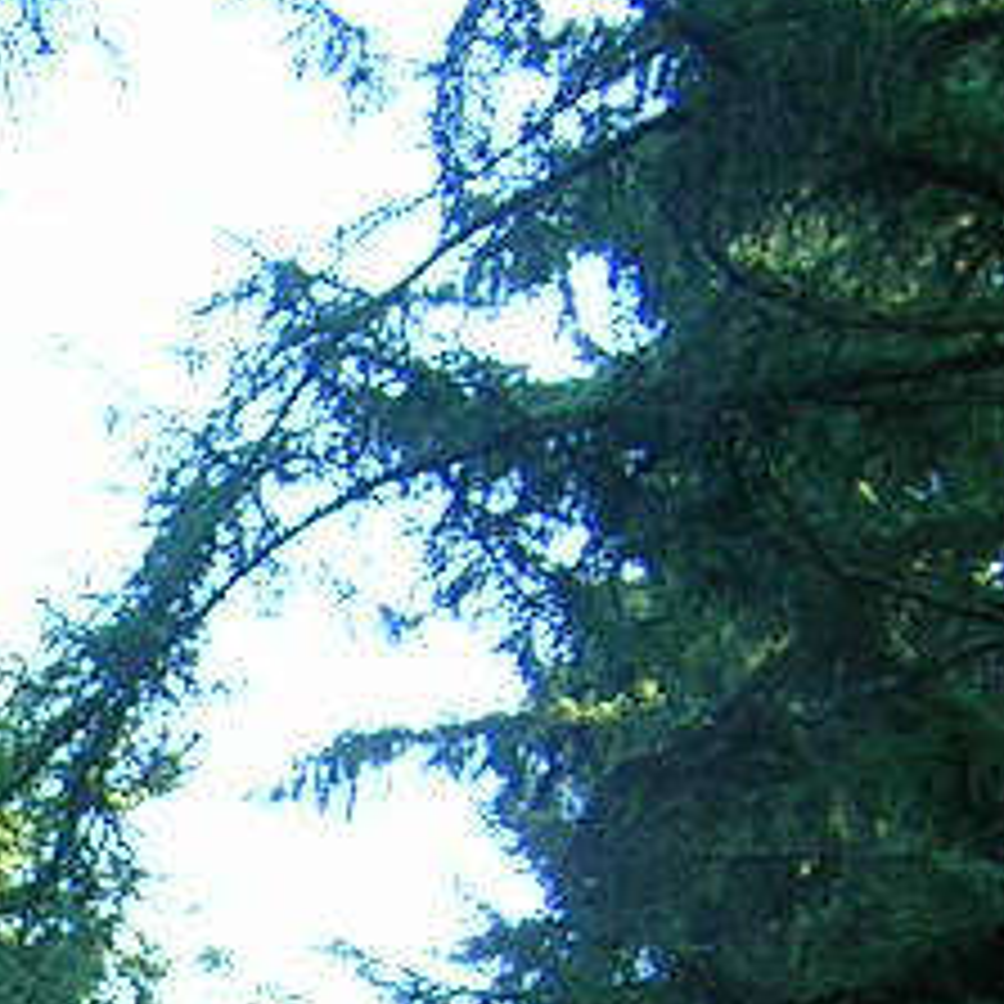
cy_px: 1558
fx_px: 4660
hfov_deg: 11.5
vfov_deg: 11.7
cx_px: -725
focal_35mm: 142
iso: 50
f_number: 2.8
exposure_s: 1/40.6
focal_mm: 5.4
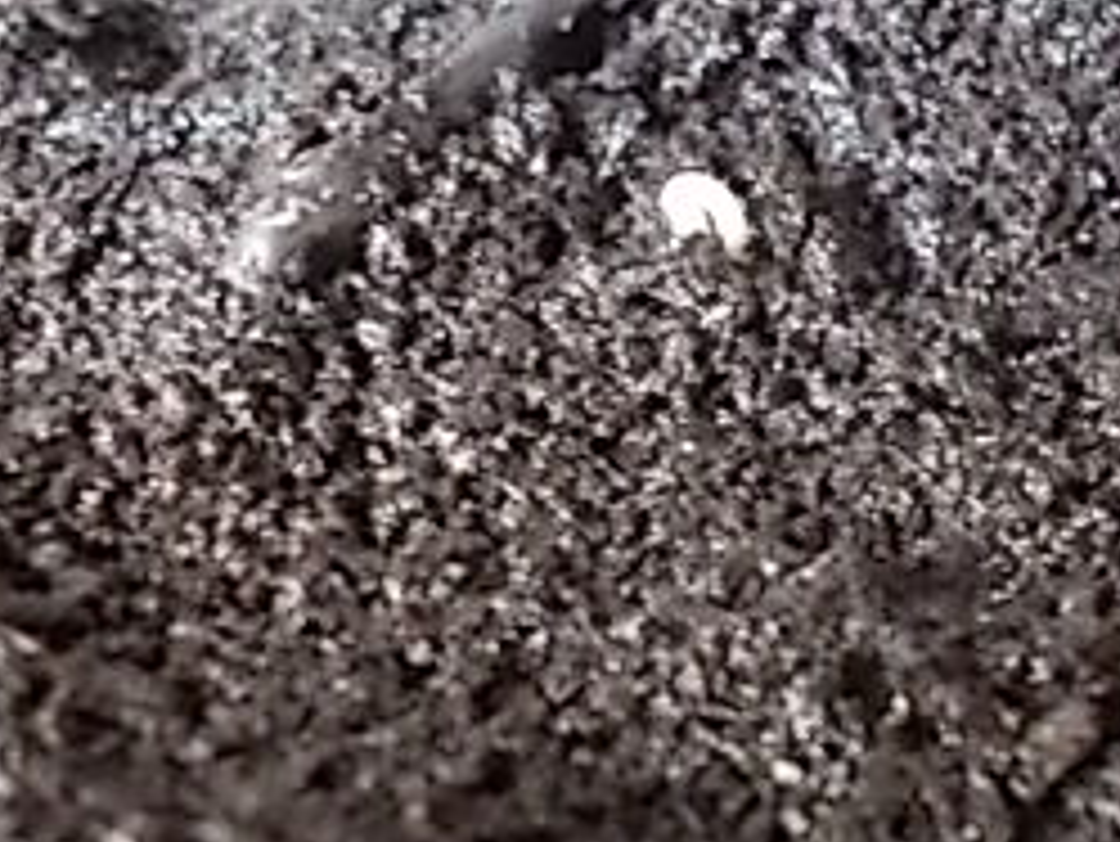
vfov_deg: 19.1
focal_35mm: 77
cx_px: 688
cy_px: 284
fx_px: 2493
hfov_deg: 25.3
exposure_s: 1/3
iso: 200
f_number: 3.4
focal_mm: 5.3
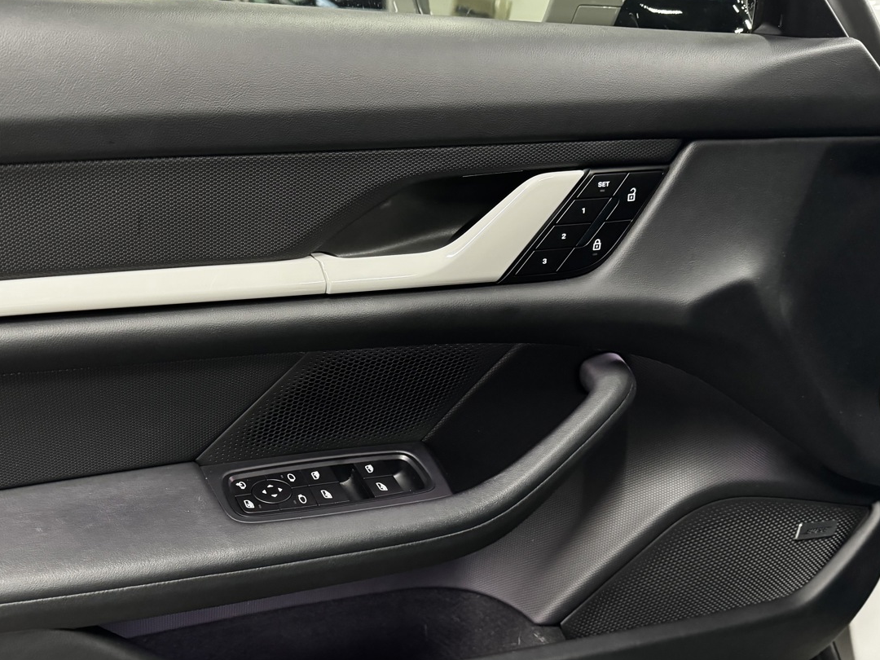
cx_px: 361
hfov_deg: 56.5
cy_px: 379
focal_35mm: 32
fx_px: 813
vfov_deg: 44.0
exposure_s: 1/38
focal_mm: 6.86
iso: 1000
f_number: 1.78
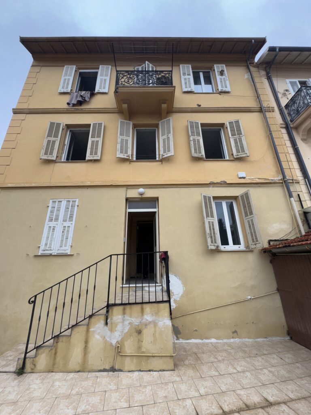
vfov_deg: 102.1
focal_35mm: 14
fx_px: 168
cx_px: 156
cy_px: 208
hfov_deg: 85.7
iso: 32
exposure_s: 1/180
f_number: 2.2
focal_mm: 2.22
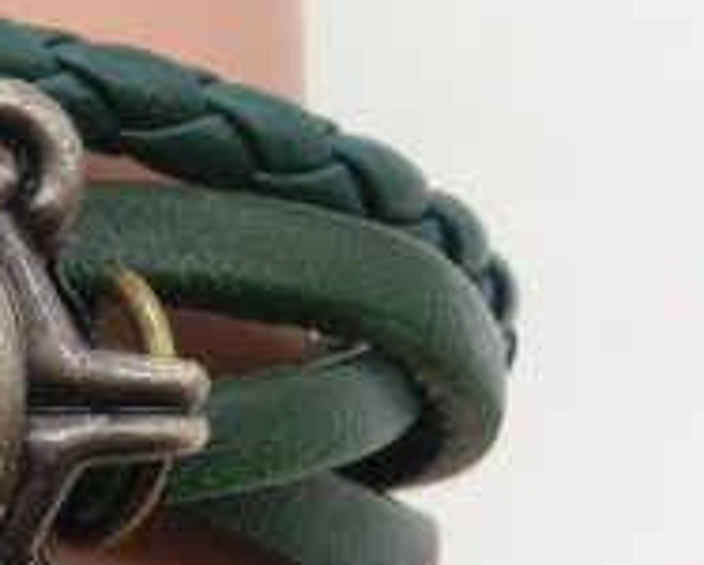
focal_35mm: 127
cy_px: 742
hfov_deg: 14.0
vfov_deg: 11.8
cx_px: -422
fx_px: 2649
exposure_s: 1/125
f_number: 3.9
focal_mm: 6.67
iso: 80
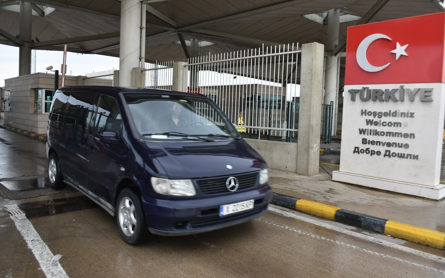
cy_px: 130
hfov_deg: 66.5
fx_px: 340
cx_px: 222
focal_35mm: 28
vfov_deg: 44.5
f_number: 5.6
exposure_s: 1/125
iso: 100
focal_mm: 18
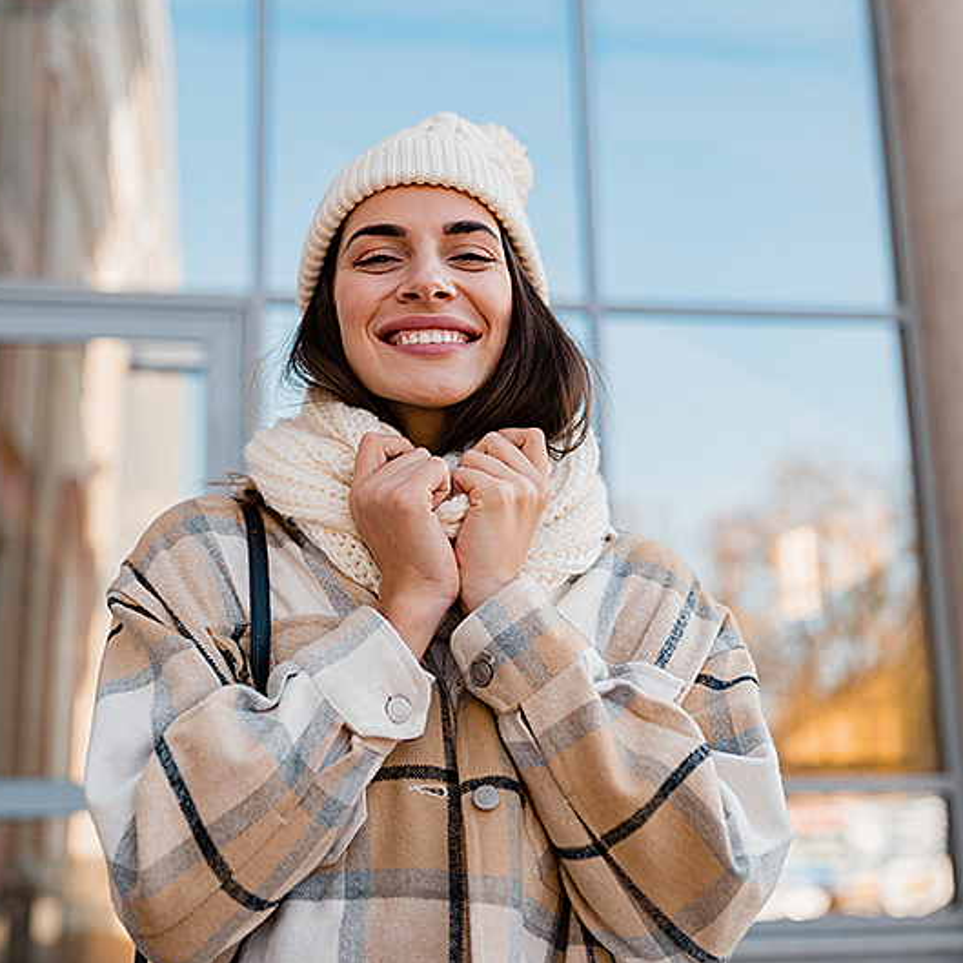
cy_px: 480
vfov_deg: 37.6
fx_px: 1416
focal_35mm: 45
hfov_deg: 37.5
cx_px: 411
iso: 100
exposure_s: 1/640
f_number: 2
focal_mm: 35
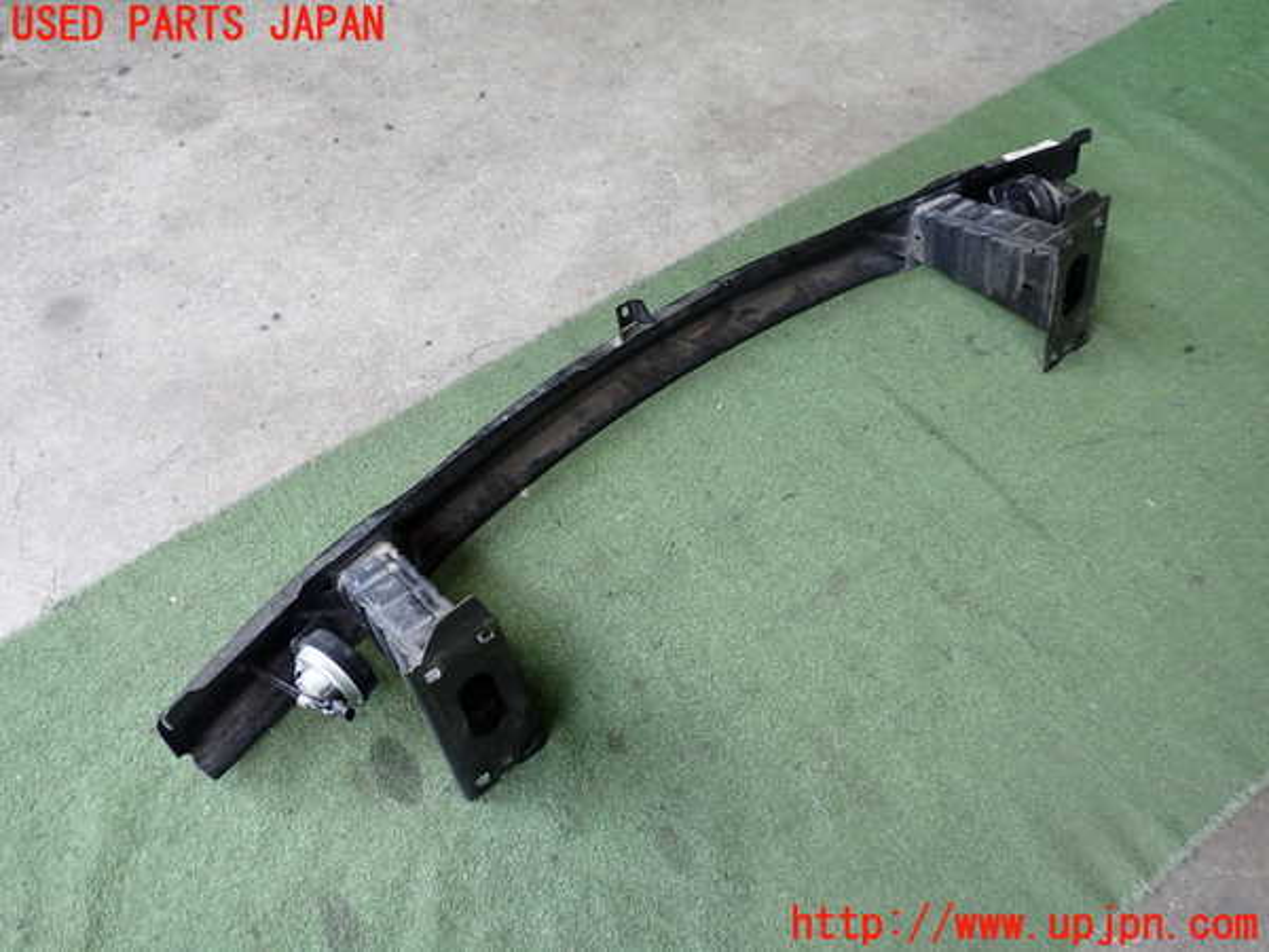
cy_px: 476
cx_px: 634
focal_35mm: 30
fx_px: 1100
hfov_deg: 60.0
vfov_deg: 46.8
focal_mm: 5.4
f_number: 2.3
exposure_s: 1/80
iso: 200
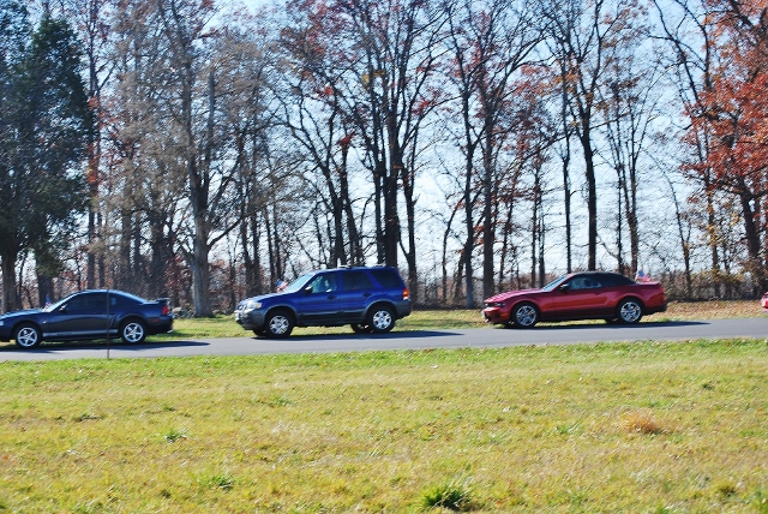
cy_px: 257
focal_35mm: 82
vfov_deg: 16.6
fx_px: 1762
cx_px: 384
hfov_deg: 24.6
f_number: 7.1
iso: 100
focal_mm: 55
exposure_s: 1/200
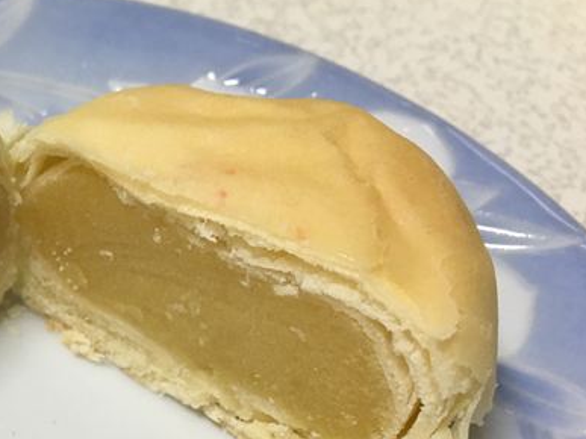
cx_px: -5
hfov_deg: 29.9
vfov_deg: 23.8
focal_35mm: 60
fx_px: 1015
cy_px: 386
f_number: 2.2
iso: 40
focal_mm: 4.15
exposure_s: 1/15
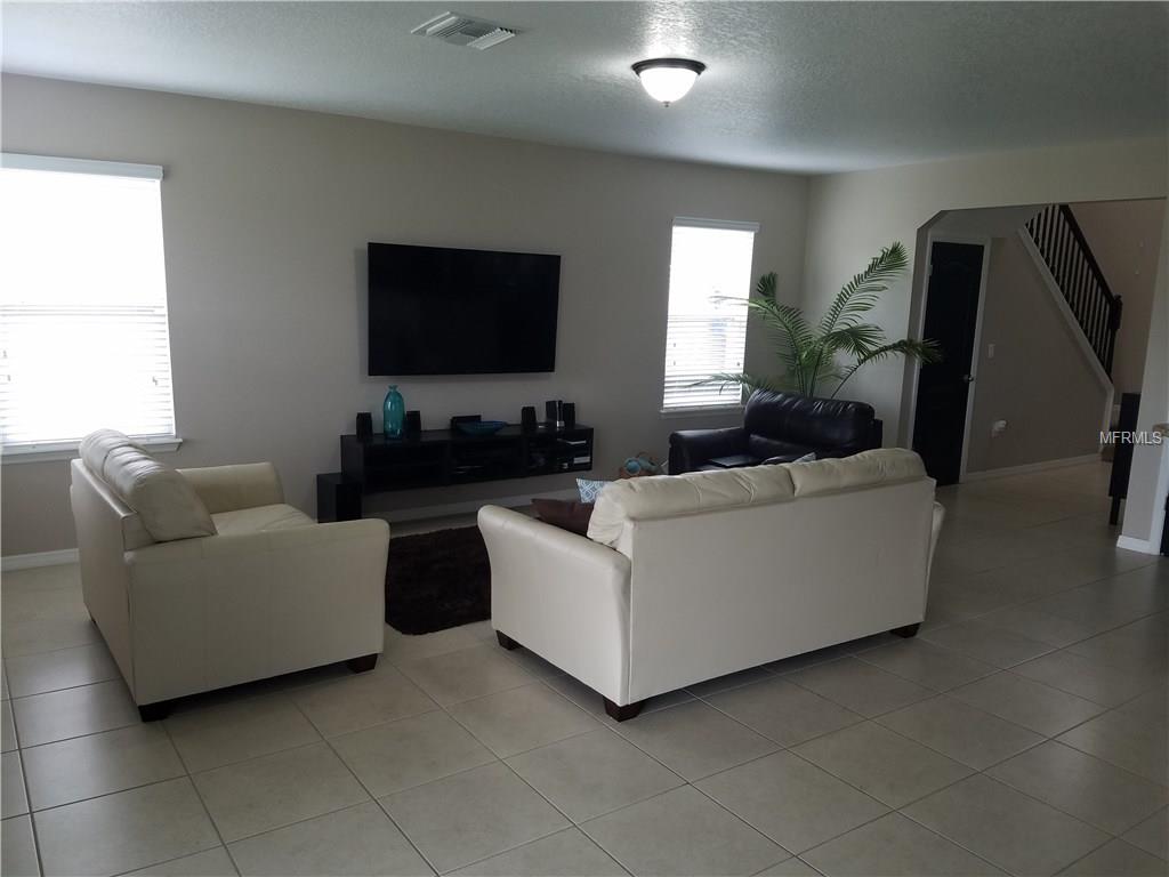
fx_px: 878
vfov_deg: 53.1
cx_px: 584
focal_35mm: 26
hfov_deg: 67.3
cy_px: 438
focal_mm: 4.2
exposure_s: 1/60
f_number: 1.7
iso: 64
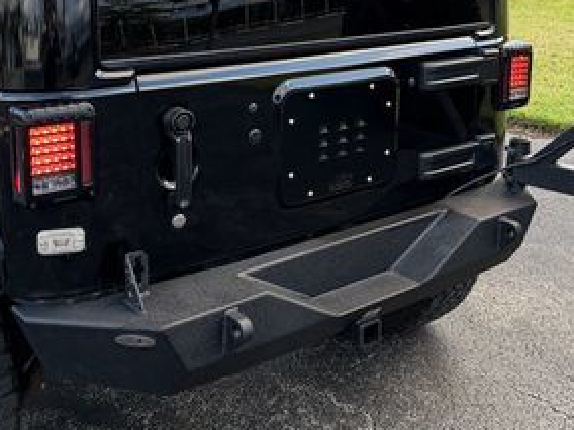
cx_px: 400
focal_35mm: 54
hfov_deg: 35.1
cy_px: 99
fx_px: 895
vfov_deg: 26.6
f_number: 1.78
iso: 160
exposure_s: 1/263
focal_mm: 6.76
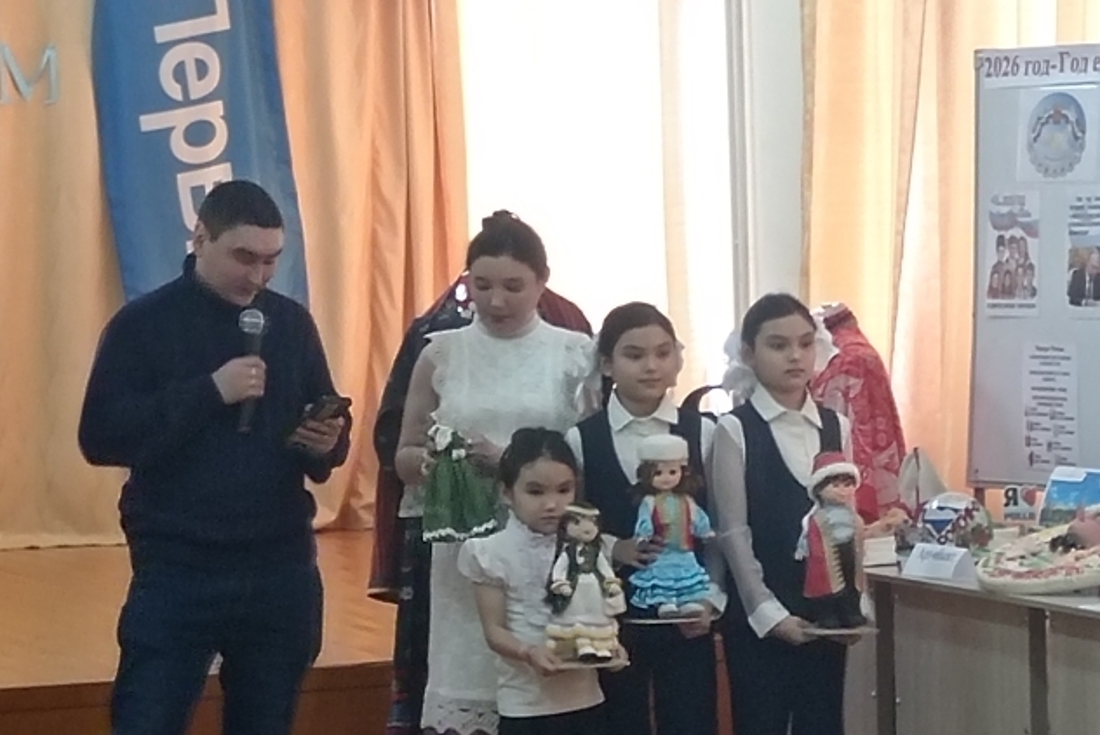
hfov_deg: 13.2
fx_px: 4769
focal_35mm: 156
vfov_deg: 8.8
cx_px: 585
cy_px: 471
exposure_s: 1/50
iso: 617
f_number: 1.9
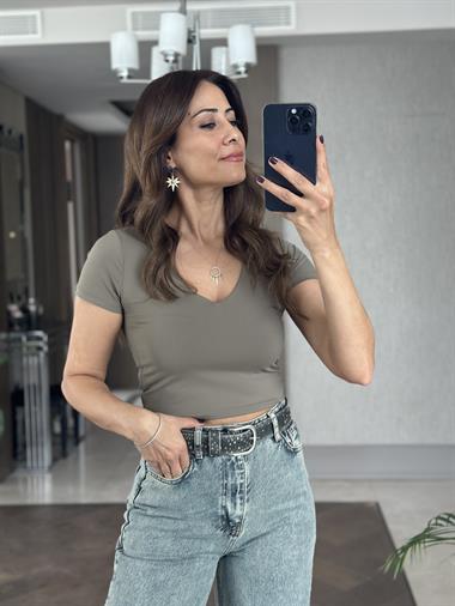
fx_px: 841
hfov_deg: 30.3
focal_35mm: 48
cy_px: 303
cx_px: 228
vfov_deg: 39.6
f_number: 1.78
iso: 125
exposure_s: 1/64
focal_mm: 6.86
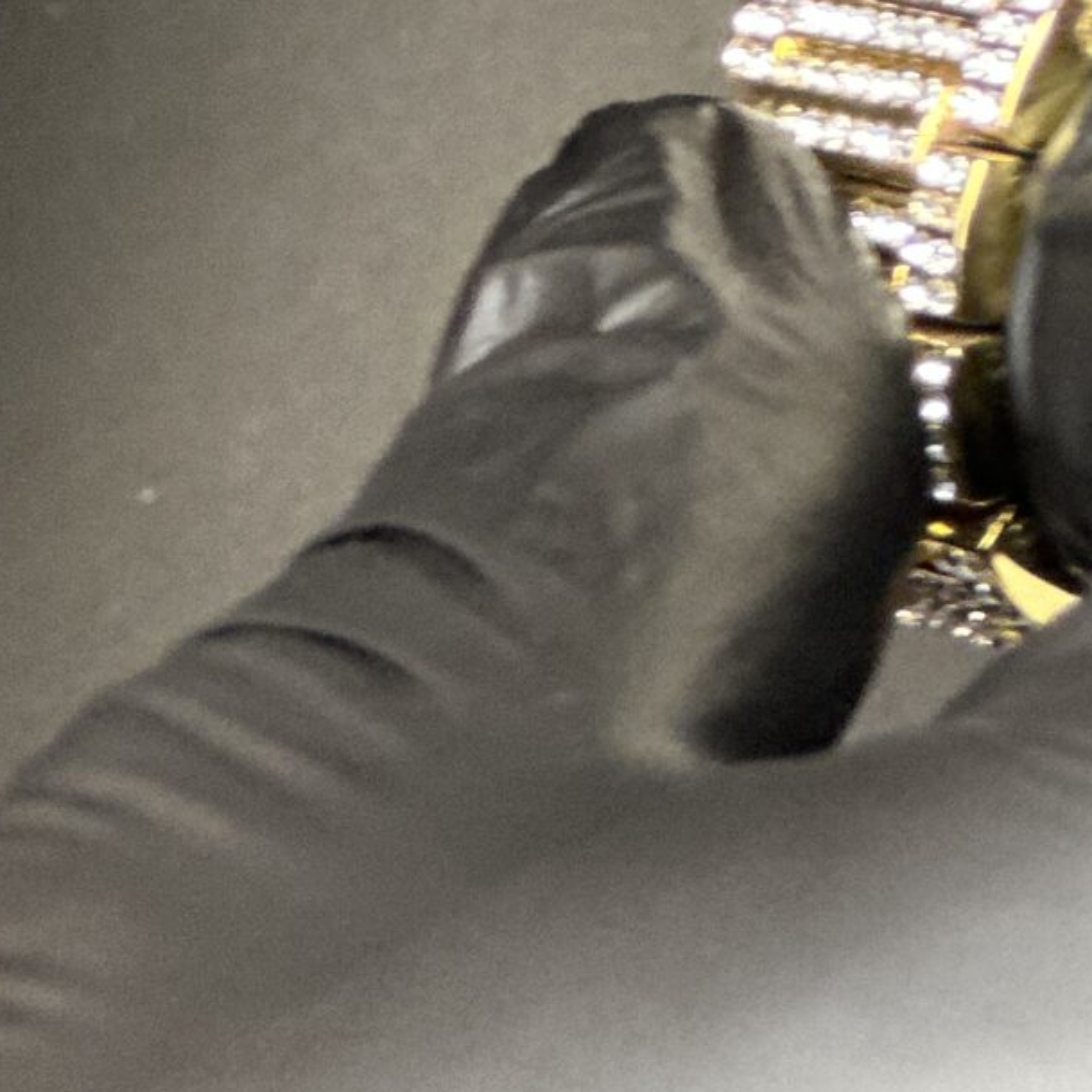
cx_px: 1528
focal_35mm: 286
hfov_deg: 6.1
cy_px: -490
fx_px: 10207
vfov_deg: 6.1
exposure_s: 1/40
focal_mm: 9
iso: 250
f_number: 2.8
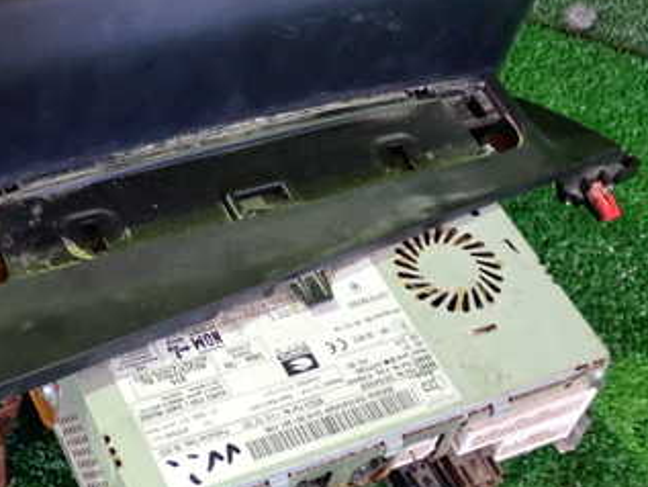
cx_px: 182
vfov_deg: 20.5
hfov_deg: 26.8
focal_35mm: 72
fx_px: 1348
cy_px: 256
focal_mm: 6.83
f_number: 2.7
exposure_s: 1/25
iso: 1000
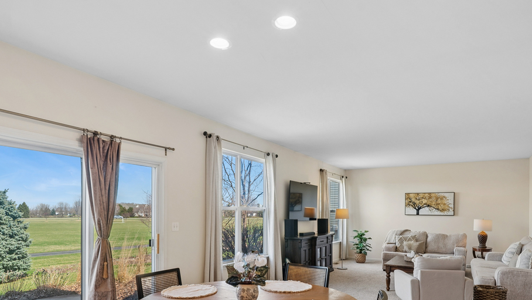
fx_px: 395
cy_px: 219
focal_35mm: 28
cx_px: 273
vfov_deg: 40.5
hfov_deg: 67.9
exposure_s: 1/50
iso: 400
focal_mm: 15
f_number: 8
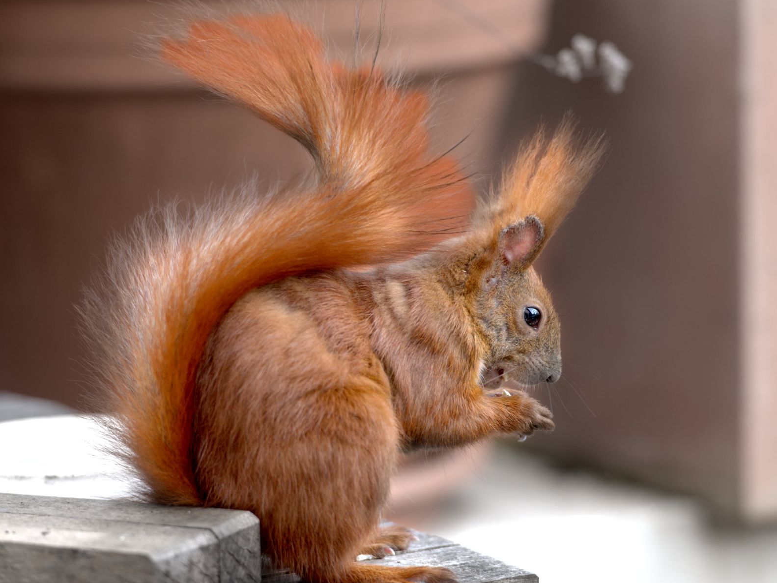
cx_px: 432
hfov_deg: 8.0
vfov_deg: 6.0
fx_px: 5590
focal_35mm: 249
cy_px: 298
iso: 320
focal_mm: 200
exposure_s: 1/500
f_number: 5
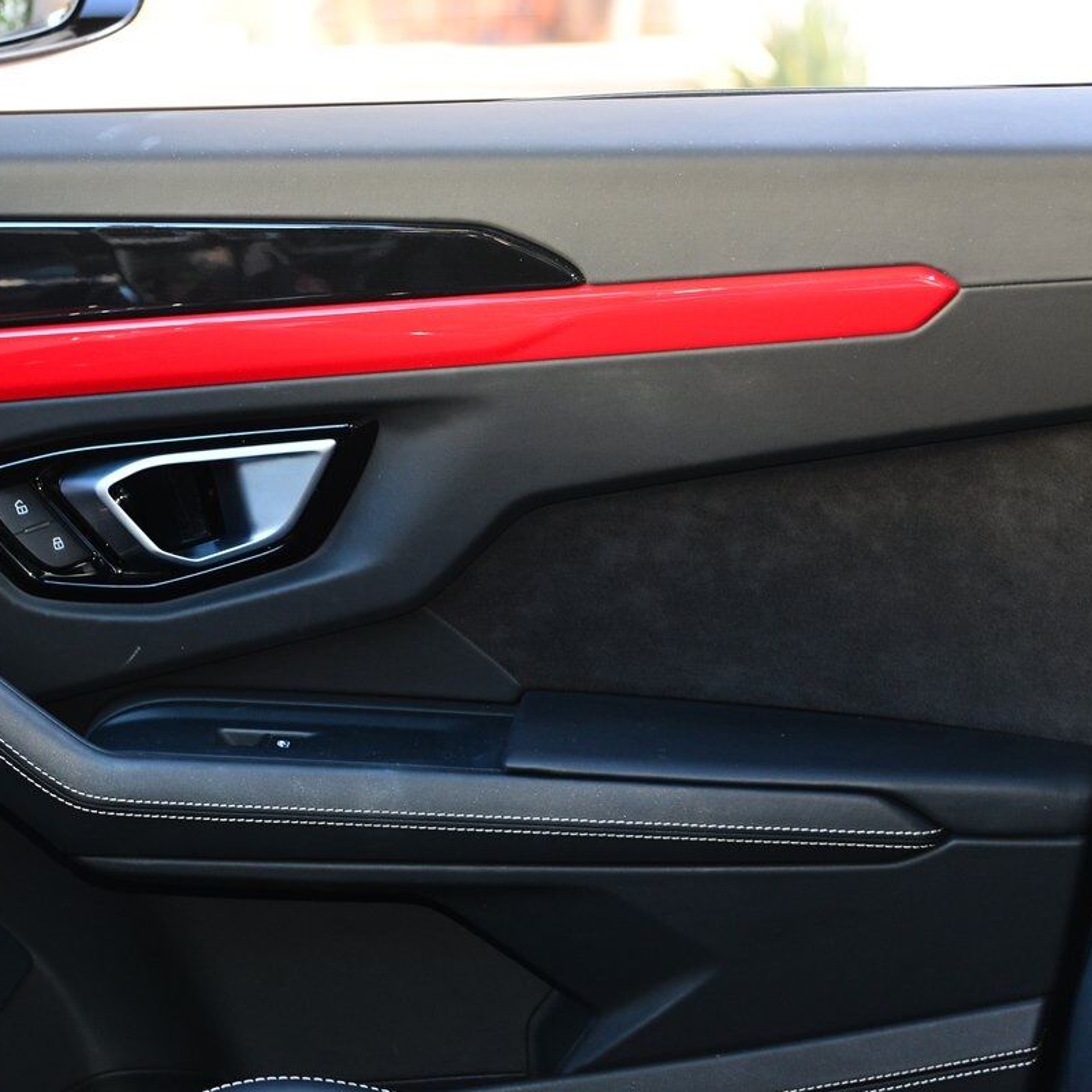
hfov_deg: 19.9
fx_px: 3105
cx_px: 390
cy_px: 547
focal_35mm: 87
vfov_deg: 19.9
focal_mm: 68
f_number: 4.8
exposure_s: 1/40
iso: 500
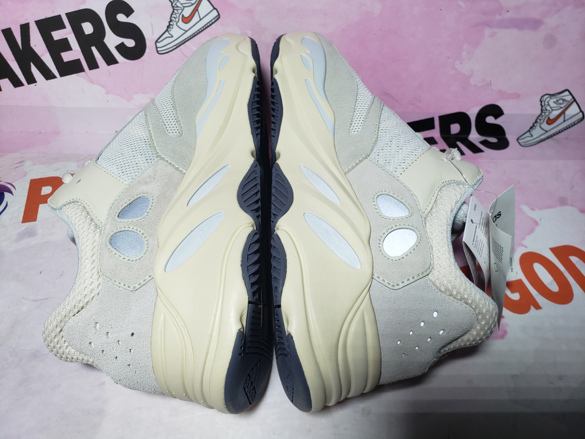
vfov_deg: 53.1
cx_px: 292
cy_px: 220
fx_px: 439
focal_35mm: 26
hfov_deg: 67.3
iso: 50
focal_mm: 4.3
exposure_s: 1/241
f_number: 2.4
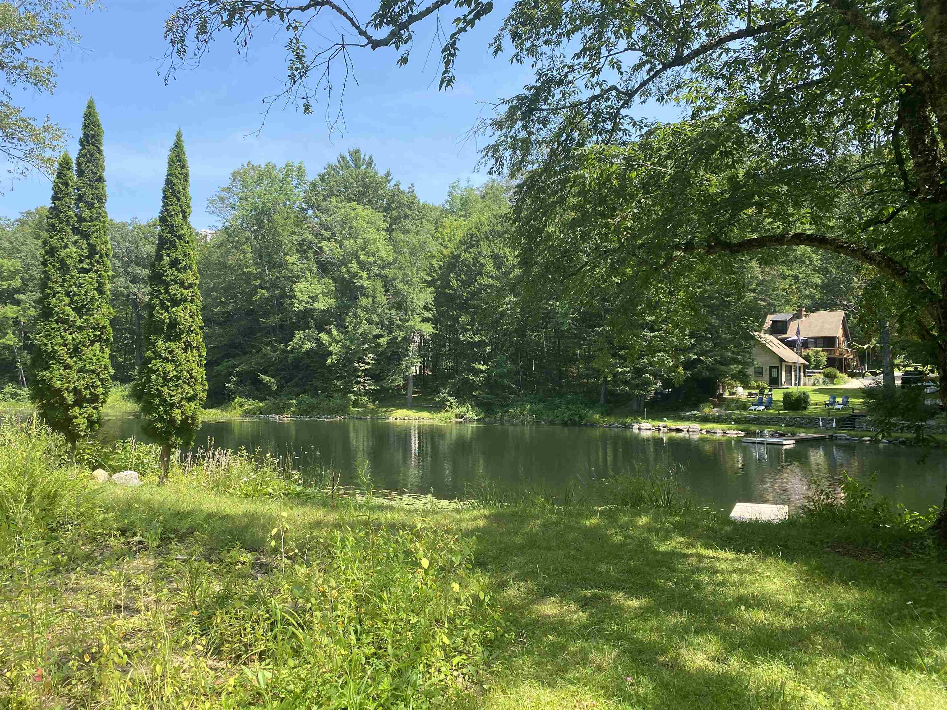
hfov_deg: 67.3
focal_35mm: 26
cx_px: 474
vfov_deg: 53.1
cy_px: 355
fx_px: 711
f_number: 1.8
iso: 32
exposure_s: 1/827
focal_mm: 4.25
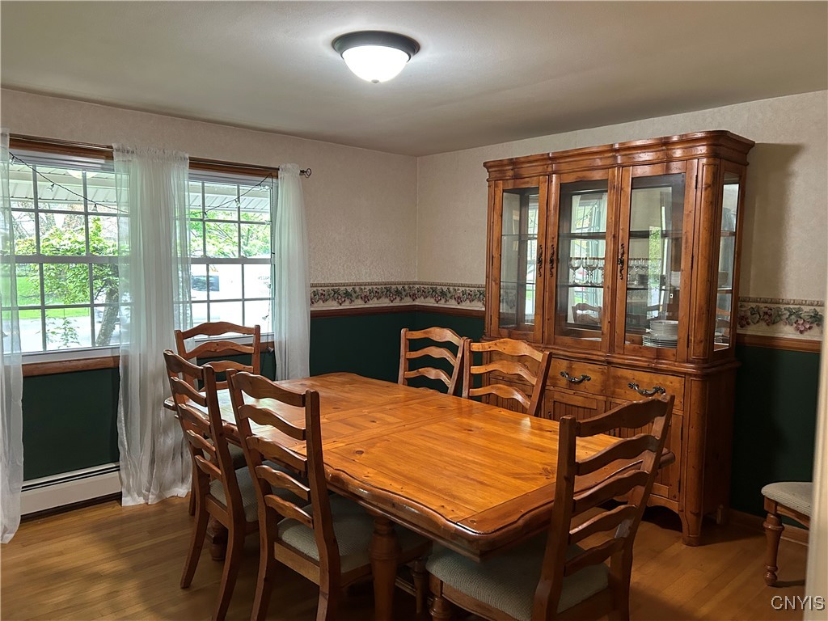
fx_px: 622
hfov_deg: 67.3
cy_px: 310
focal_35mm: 26
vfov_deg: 53.1
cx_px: 414
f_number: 1.5
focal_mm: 5.7
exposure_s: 1/60
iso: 320
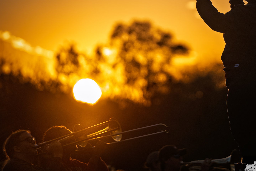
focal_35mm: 241
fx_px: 1714
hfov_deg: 8.5
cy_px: 65
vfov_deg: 5.7
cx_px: 151
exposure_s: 1/5000
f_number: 2.8
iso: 160
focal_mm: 180
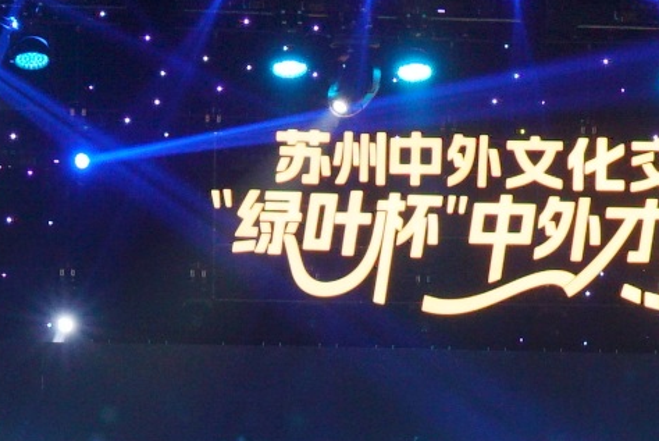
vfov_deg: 7.0
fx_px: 3554
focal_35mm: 194
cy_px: 651
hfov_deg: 10.6
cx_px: 304
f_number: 5
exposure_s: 1/100
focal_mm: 46
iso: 640
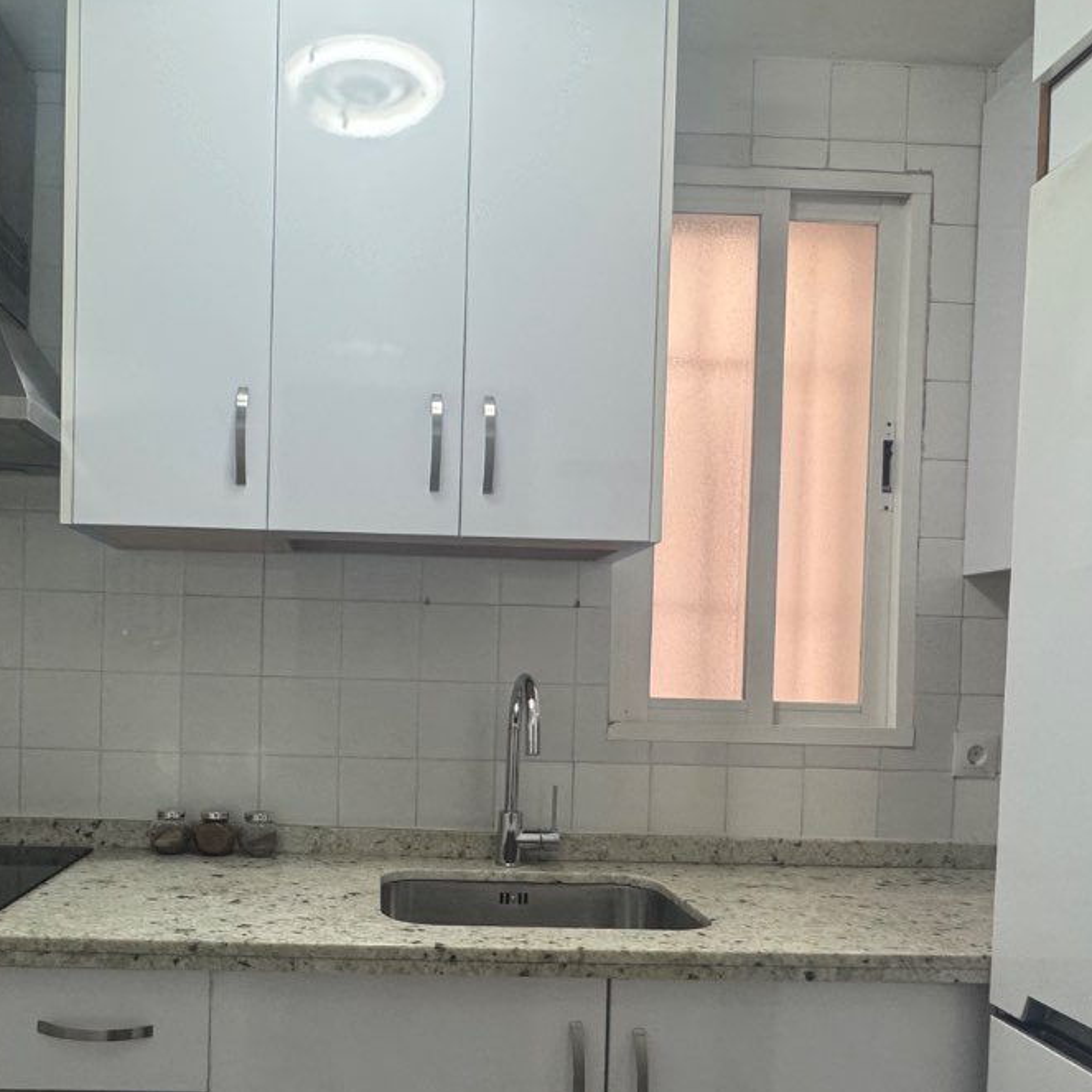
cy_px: 698
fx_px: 999
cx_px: 407
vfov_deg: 56.5
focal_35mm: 28
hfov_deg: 56.6
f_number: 2.2
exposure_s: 1/50
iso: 200
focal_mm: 2.22
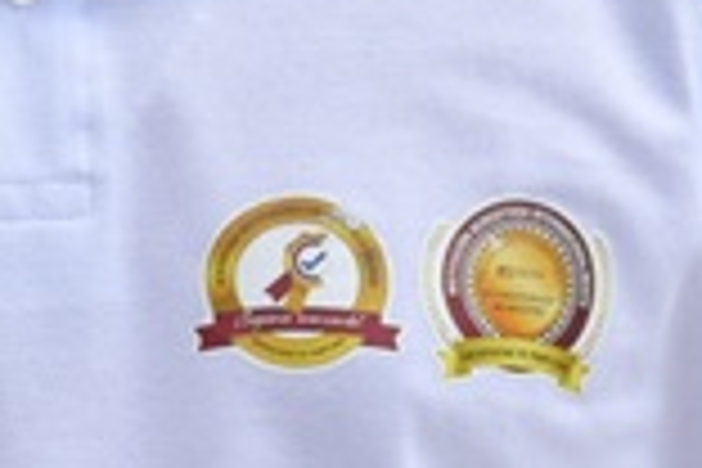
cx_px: 68
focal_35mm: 513
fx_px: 10003
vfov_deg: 2.7
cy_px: -308
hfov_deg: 4.0
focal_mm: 50
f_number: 8
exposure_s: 1/250
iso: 110
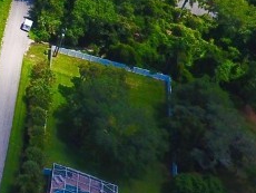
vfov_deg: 15.5
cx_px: -279
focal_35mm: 89
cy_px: -88
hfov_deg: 16.1
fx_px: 659
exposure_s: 1/1580
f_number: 2.8
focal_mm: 3.61
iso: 100
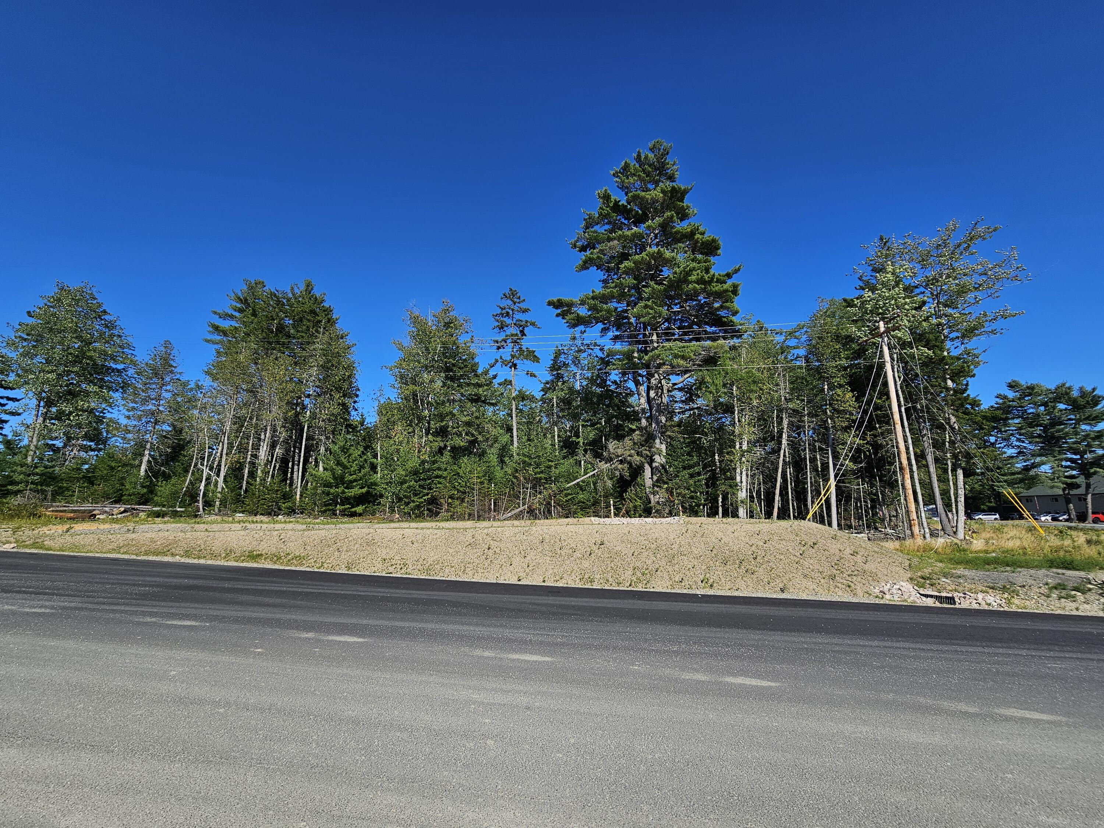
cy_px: 414
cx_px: 552
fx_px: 415
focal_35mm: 13
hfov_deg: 106.2
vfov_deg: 89.9
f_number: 2.2
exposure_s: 1/2204
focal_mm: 2.2
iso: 50
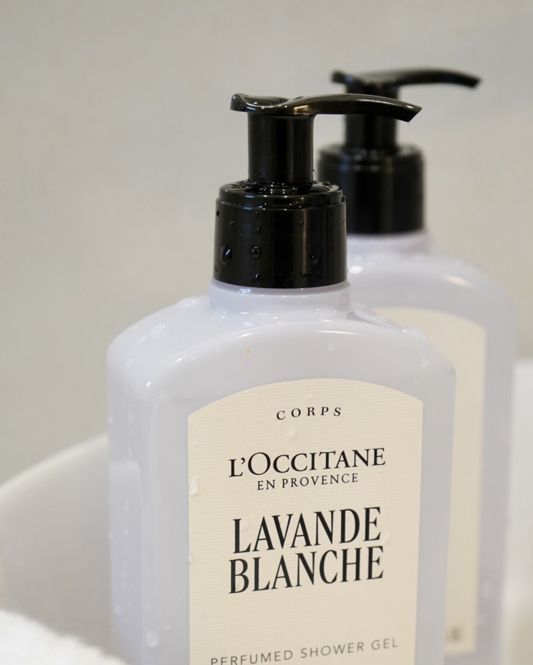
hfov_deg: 19.9
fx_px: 1517
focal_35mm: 77
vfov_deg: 24.6
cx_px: 317
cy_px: 429
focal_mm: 54
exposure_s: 1/160
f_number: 5
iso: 2500
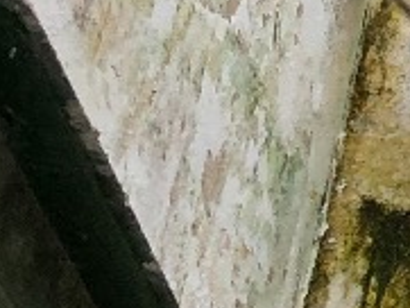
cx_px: 1253
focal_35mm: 223
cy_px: 419
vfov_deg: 6.6
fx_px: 2643
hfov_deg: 7.7
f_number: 1.8
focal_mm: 3.99
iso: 32
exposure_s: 1/50
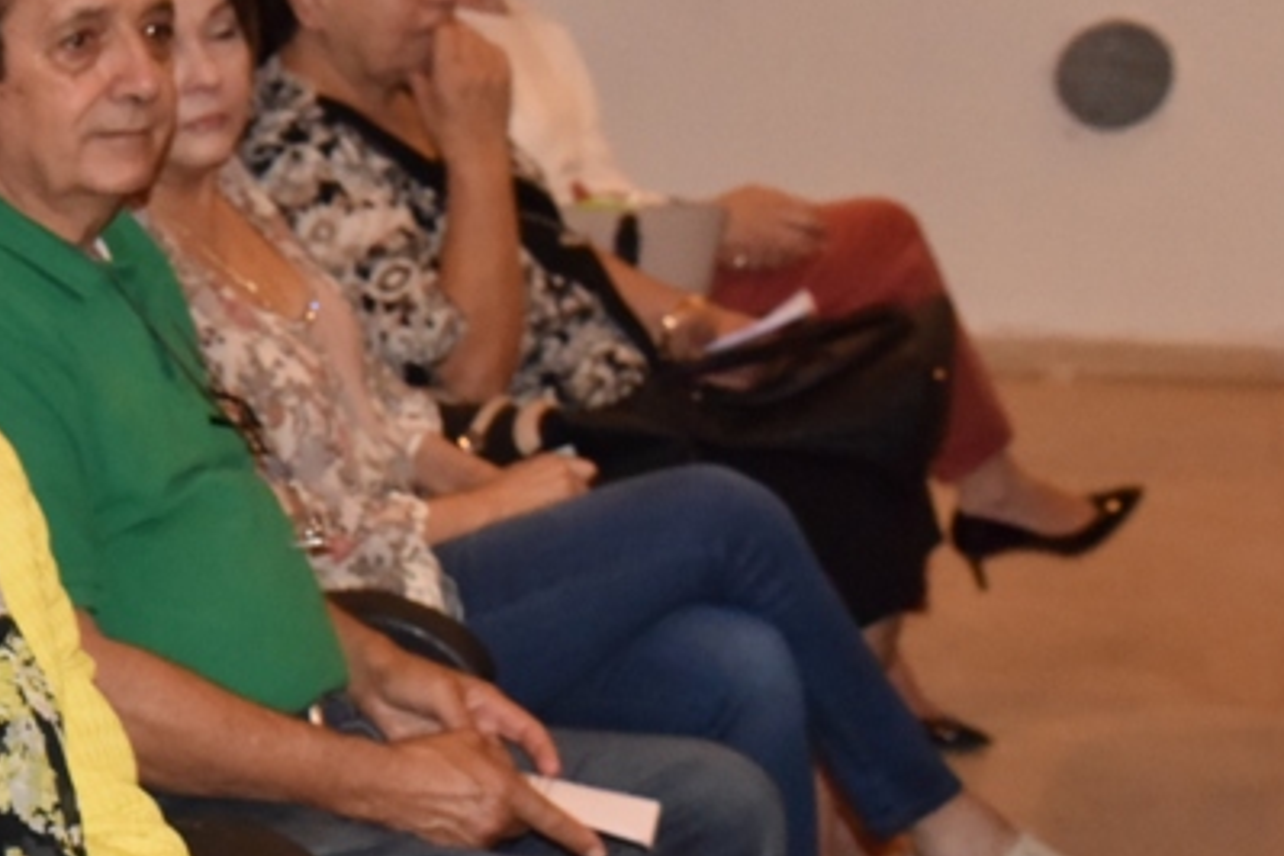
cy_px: 719
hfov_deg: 17.3
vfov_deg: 12.1
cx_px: -216
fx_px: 4030
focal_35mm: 113
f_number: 7.1
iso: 3200
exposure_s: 1/60
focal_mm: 44
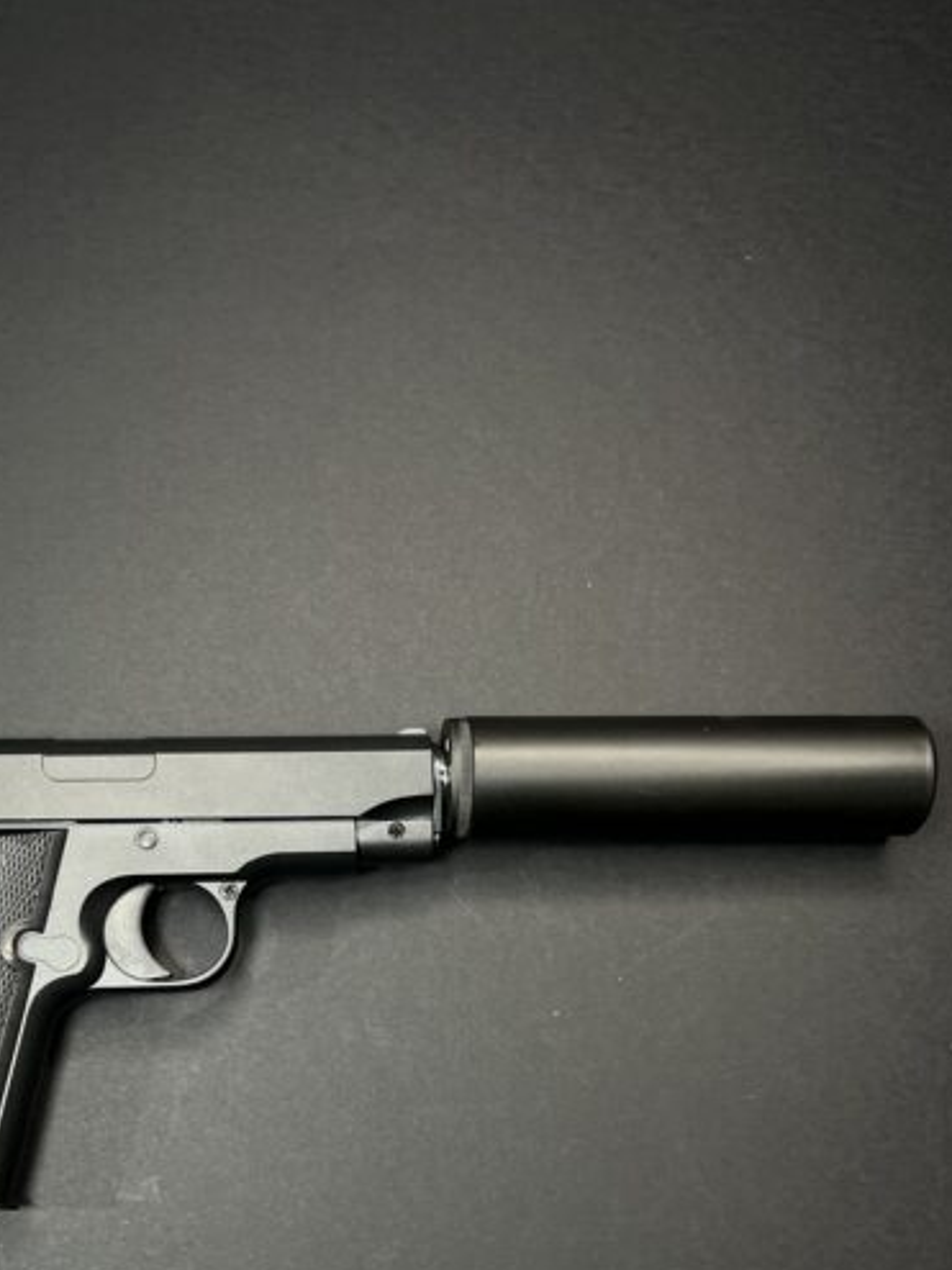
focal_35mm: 42
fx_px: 1541
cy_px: 957
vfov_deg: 43.3
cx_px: 341
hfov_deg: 34.1
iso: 100
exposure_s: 1/100
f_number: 1.5
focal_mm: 5.7
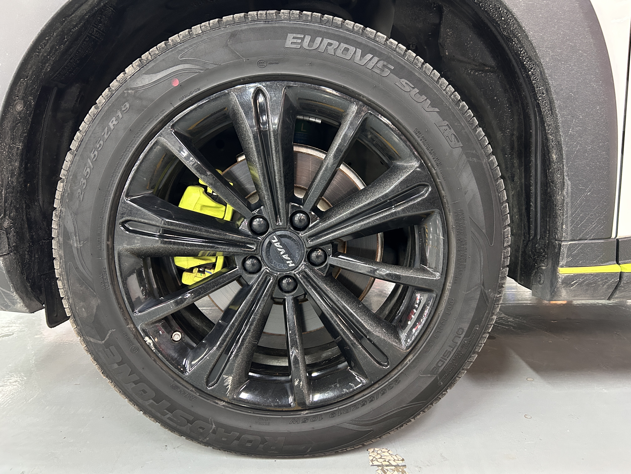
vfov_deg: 53.1
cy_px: 237
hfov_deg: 67.3
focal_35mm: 26
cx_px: 316
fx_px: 474
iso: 400
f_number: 1.5
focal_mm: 5.7
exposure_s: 1/33
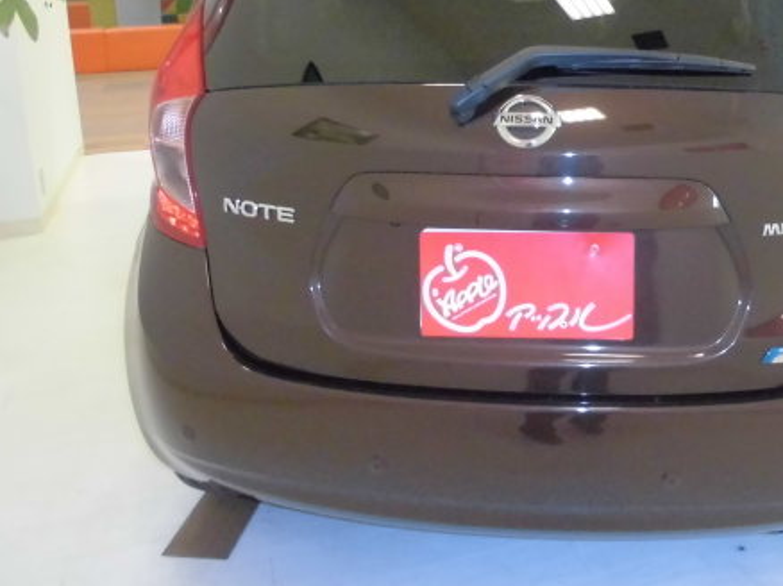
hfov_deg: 48.1
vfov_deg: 37.1
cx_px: 529
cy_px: 172
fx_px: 859
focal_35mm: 38
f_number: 3.5
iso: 400
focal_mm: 4.6
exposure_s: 1/60
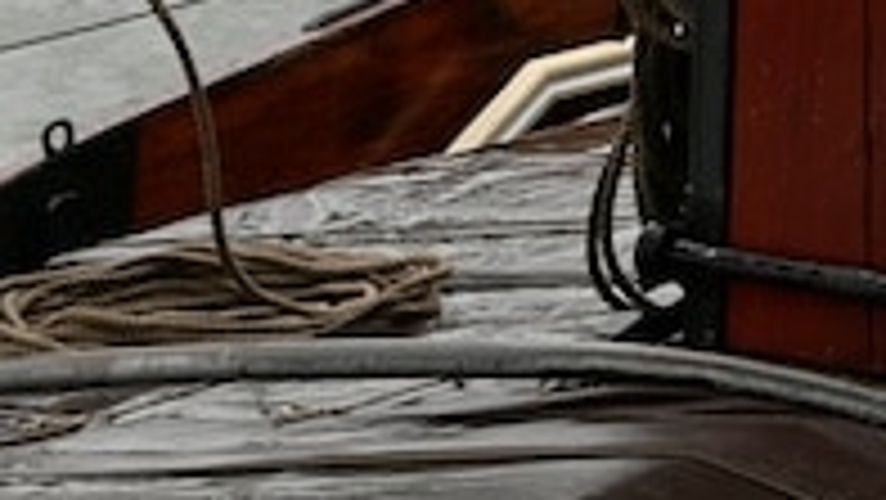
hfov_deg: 10.0
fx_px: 4348
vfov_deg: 6.3
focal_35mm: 185
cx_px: 2226
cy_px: -601
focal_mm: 34
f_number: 5
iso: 100
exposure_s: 1/100
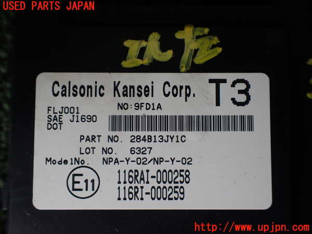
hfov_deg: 60.0
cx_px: 156
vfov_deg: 46.8
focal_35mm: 30
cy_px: 117
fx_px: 270
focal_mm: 5.4
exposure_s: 1/125
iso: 160
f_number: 2.3
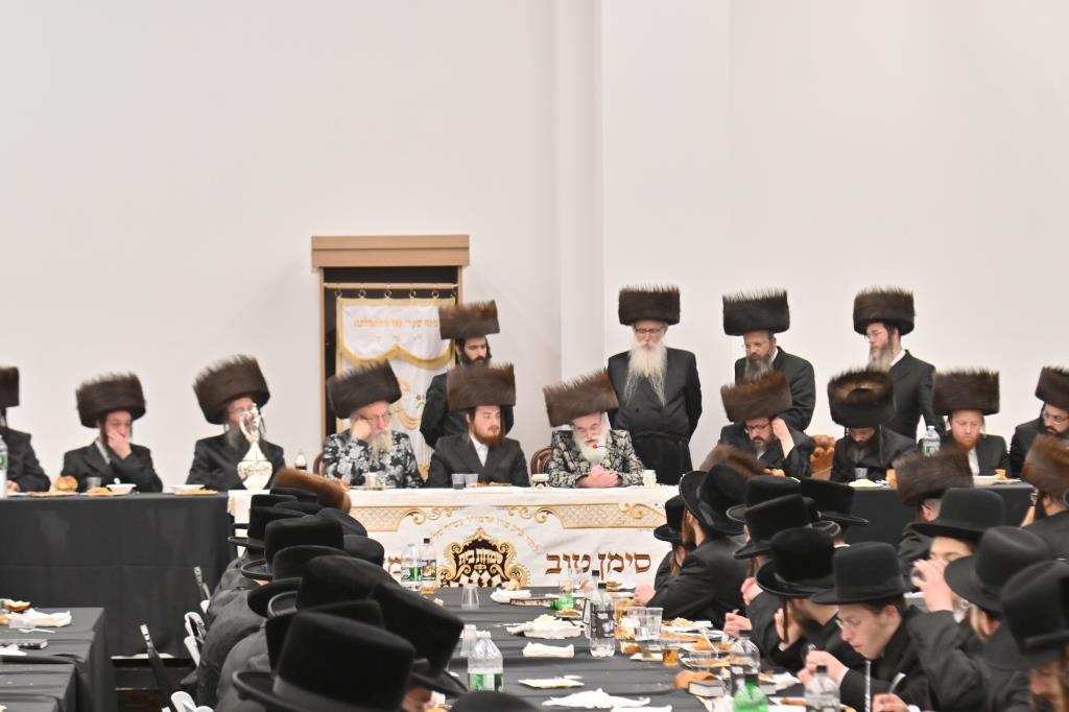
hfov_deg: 21.9
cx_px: 534
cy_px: 356
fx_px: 2761
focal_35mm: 93
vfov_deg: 14.7
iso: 500
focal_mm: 62
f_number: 4
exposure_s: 1/250
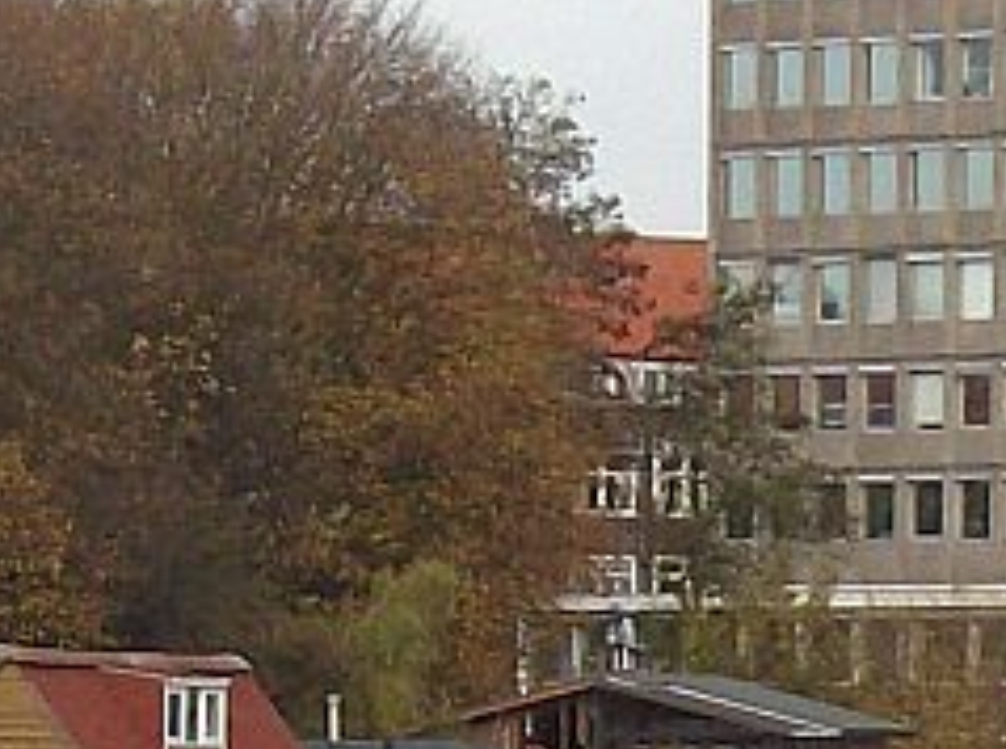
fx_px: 13422
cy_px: 553
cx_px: 522
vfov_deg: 3.2
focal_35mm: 463
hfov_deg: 4.3
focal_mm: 18
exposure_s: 1/221
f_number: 7.8
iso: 100
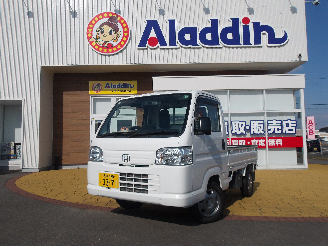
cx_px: 164
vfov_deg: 51.4
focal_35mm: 27
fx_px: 256
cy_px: 123
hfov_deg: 65.3
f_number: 10.4
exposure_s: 1/305
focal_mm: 4.9
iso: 100
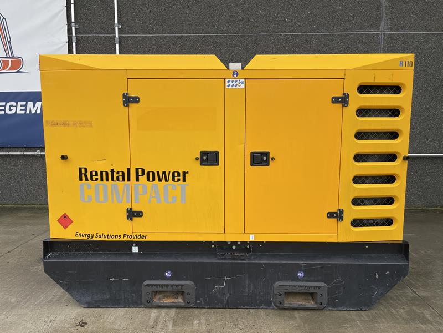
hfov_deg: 67.3
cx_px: 222
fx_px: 333
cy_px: 166
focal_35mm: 26
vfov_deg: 53.1
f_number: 1.6
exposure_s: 1/387
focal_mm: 5.1
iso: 32
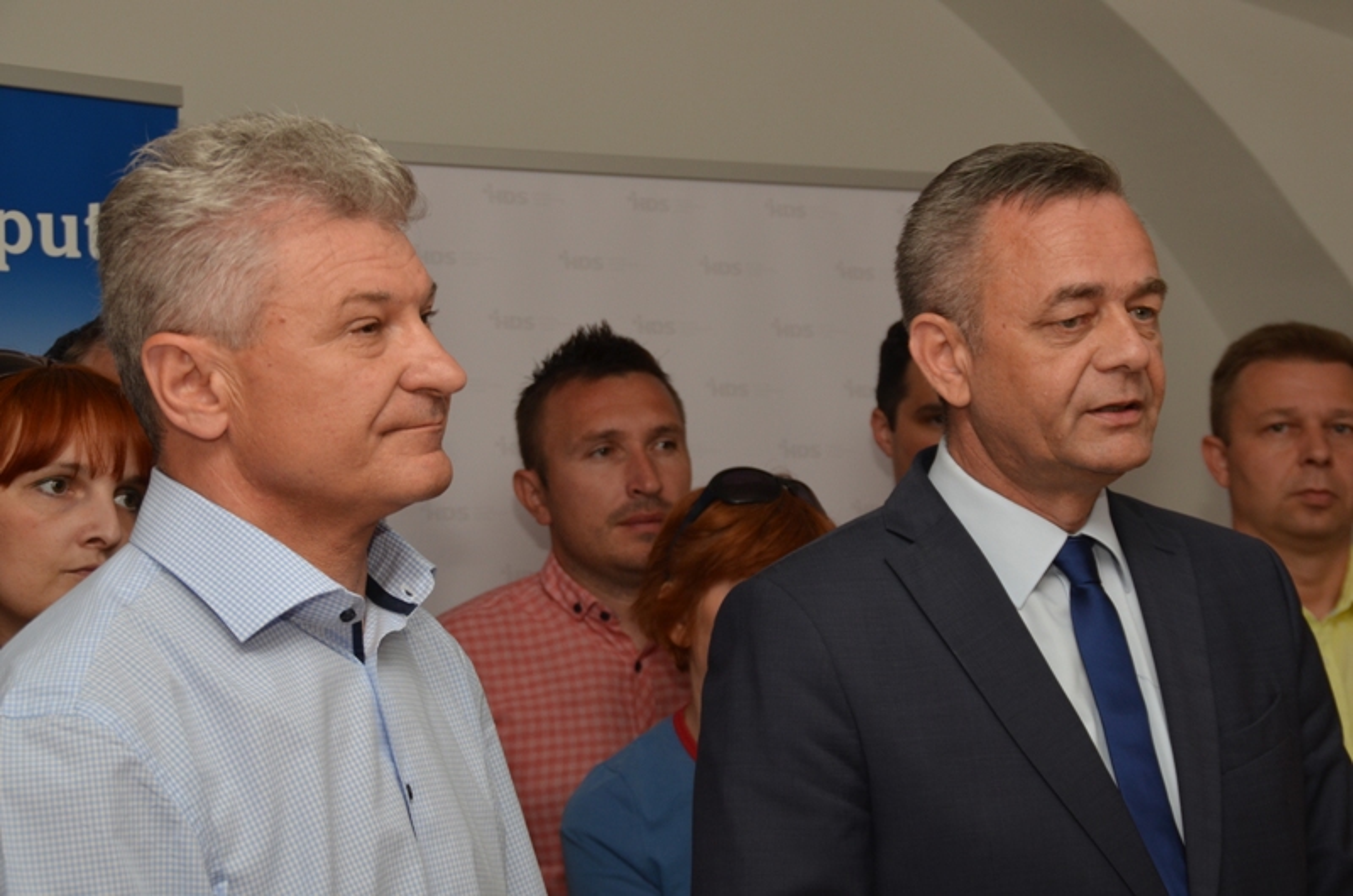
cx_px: 676
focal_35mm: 78
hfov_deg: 26.0
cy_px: 448
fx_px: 2926
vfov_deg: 17.4
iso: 400
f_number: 9
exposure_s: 1/160
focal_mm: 52
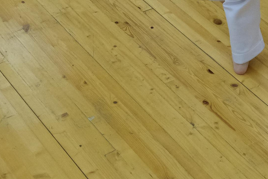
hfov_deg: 16.1
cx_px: 260
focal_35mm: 125
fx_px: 931
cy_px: -146
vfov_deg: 10.3
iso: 3200
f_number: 4.2
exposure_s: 1/320
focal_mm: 22.1
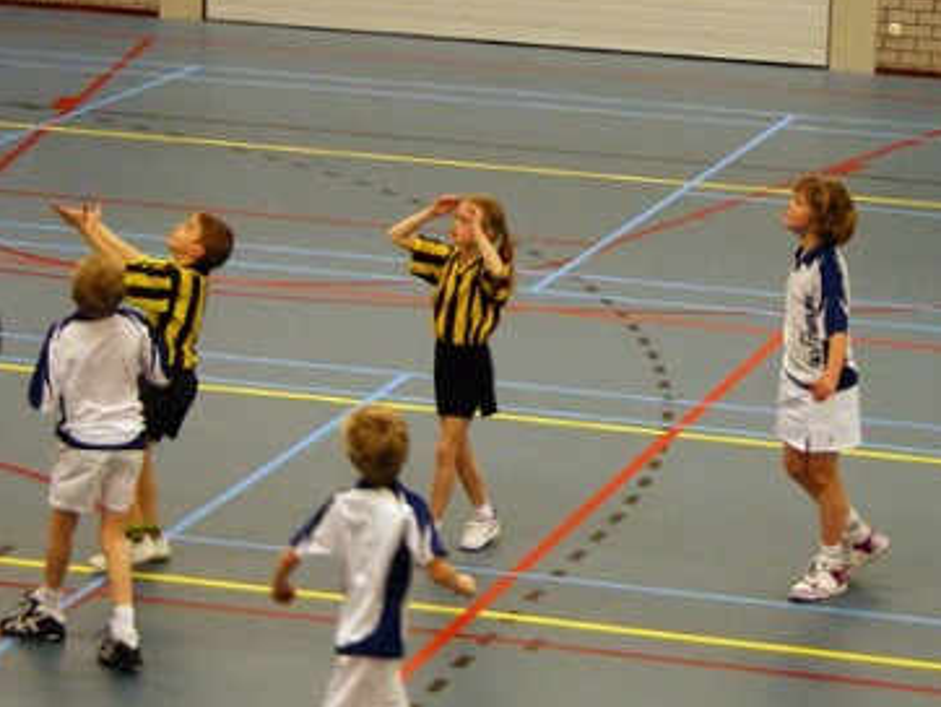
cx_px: 359
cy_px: 356
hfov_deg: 17.8
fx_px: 2994
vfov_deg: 13.5
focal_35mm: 110
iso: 800
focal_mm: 35
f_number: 4.5
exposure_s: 1/100
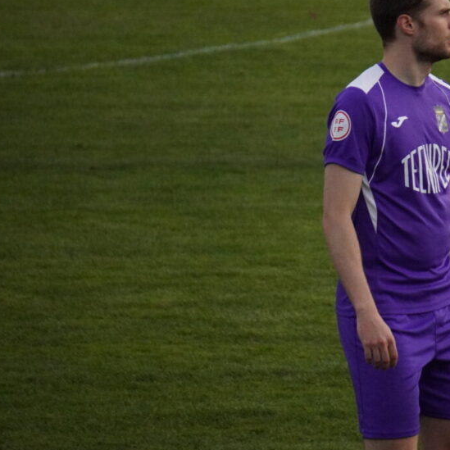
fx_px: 7307
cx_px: 412
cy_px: 191
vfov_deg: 3.5
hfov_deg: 3.5
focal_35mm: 497
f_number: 6.3
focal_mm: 209
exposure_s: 1/2500
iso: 6400
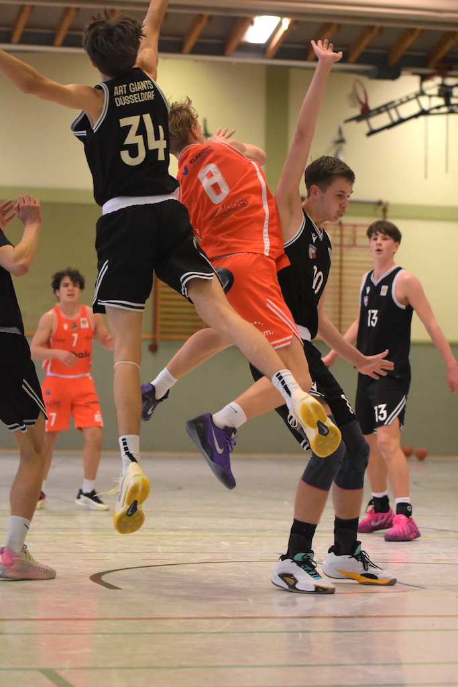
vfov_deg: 19.5
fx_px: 2003
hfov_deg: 13.0
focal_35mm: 105
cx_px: 229
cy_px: 344
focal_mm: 70
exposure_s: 1/800
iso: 3200
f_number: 2.8
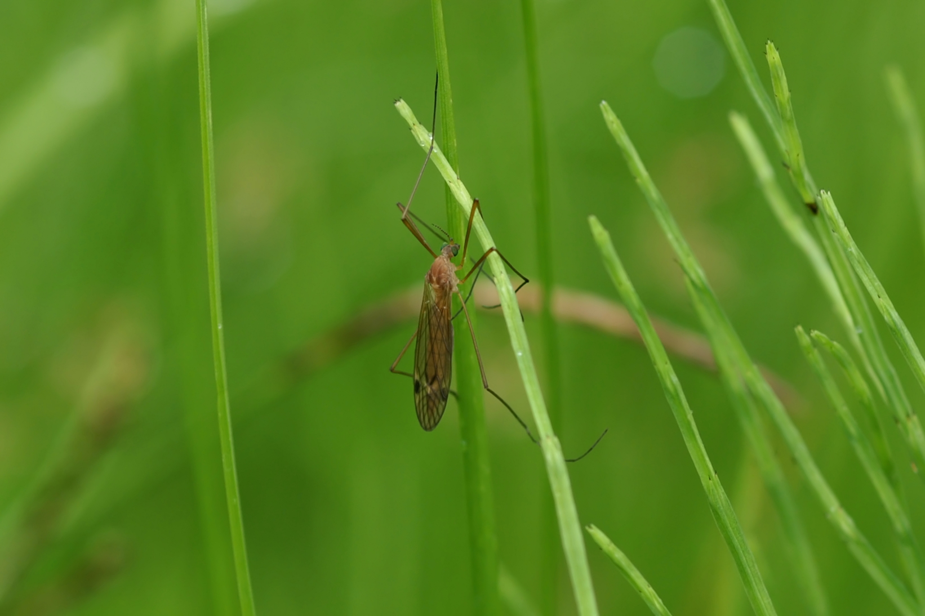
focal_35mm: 150
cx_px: 462
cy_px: 308
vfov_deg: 9.1
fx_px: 3853
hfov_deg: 13.7
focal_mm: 100
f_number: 4.5
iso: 200
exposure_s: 1/300
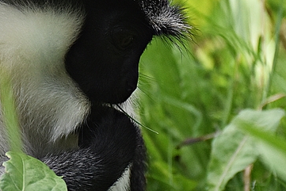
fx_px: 4729
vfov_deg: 2.3
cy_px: 60
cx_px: 145
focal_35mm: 595
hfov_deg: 3.5
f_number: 5.6
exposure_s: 1/800
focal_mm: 140
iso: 800
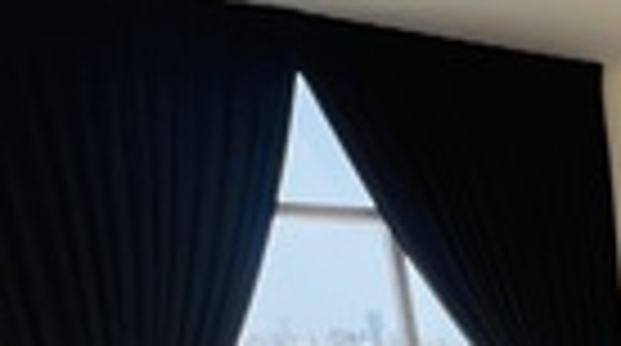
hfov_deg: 29.7
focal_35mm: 47
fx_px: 772
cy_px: 555
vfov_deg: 20.6
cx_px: 893
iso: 40
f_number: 1.8
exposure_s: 1/100
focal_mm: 1.57
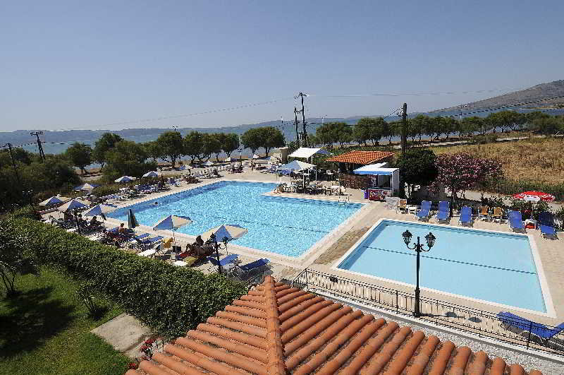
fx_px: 282
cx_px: 282
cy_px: 188
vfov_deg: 67.2
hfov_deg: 90.1
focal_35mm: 18
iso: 200
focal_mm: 12
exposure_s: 1/1000
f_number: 9
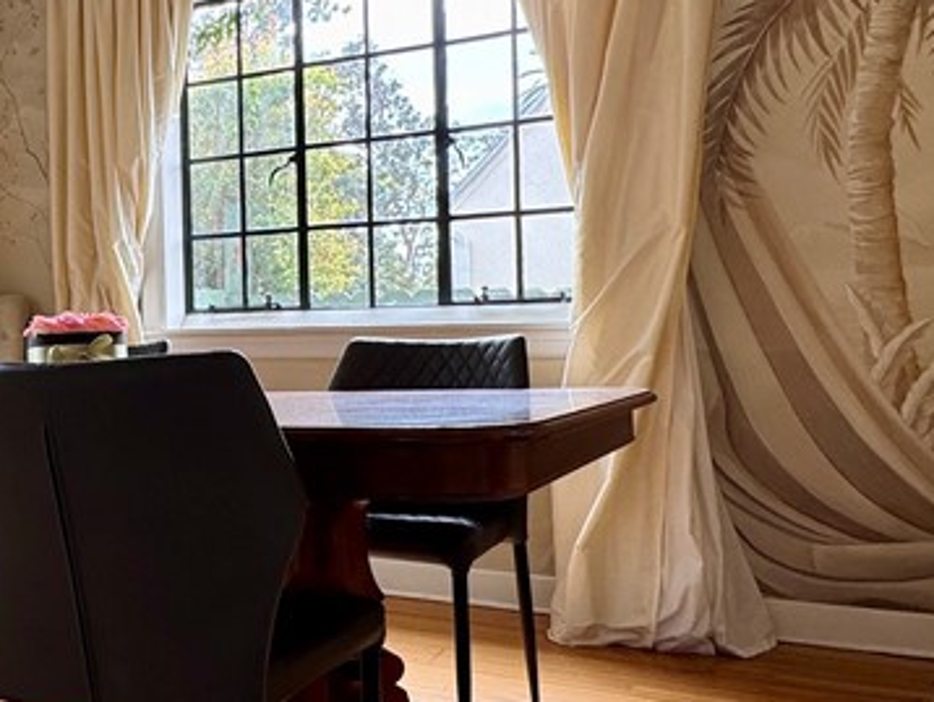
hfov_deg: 42.7
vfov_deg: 36.0
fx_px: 1080
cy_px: 347
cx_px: 86
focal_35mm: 40
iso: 50
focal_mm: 2.22
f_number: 2.2
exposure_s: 1/120
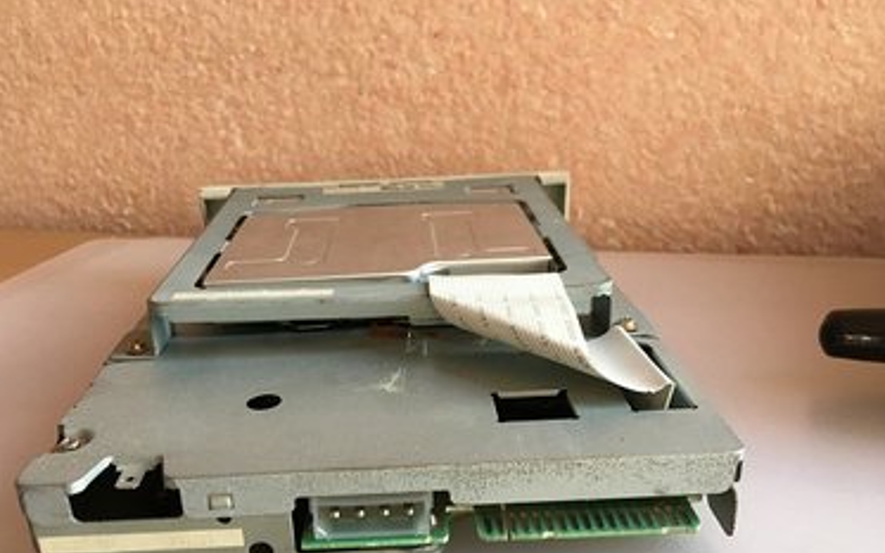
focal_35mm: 33
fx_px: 796
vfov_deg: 38.0
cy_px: 354
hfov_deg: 58.1
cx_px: 415
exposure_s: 1/33
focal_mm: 4.15
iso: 50
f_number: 2.2
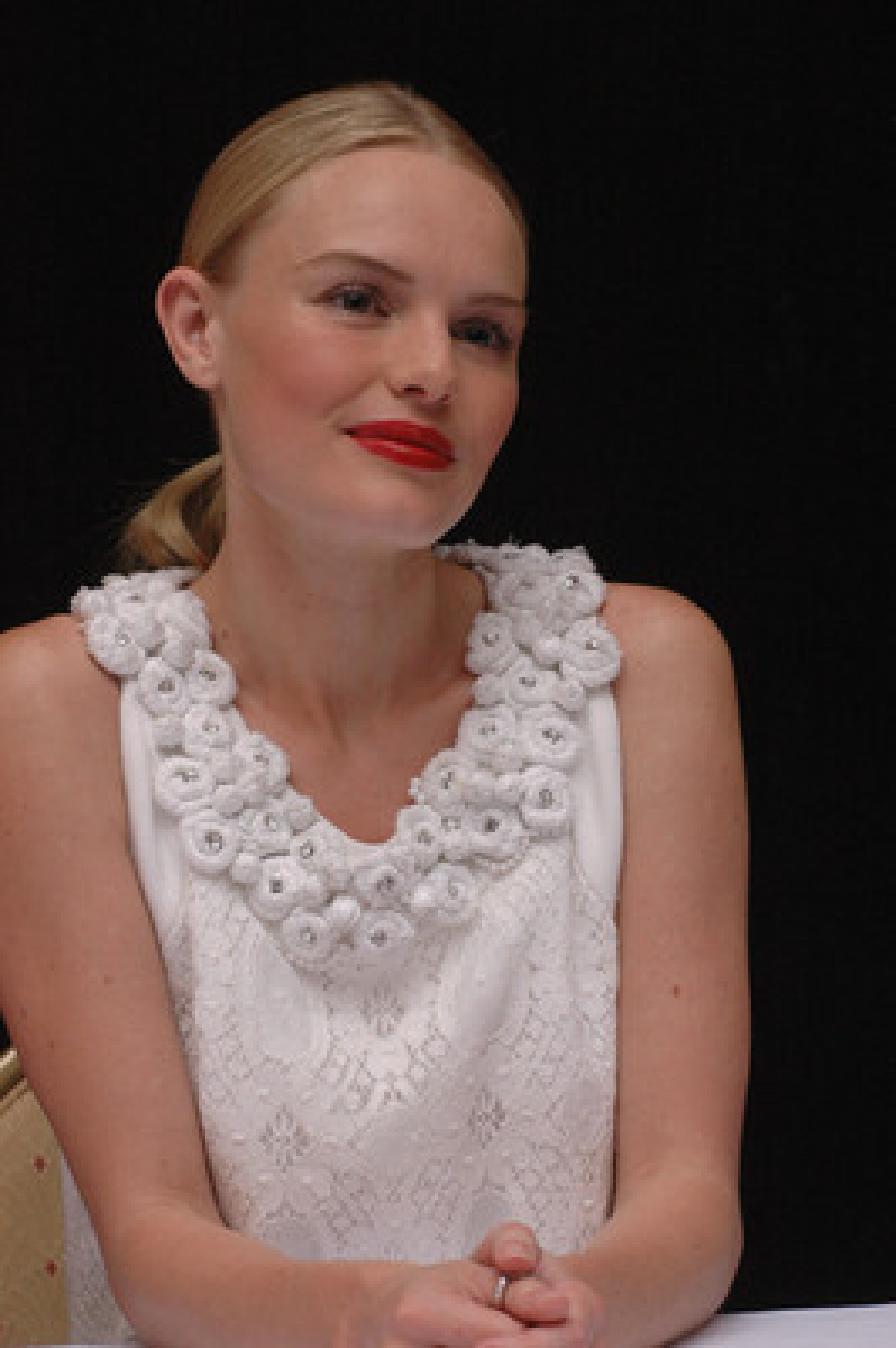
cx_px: 448
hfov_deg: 11.4
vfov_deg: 17.1
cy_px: 674
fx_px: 4487
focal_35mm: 120
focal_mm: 80
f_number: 10
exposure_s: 1/400
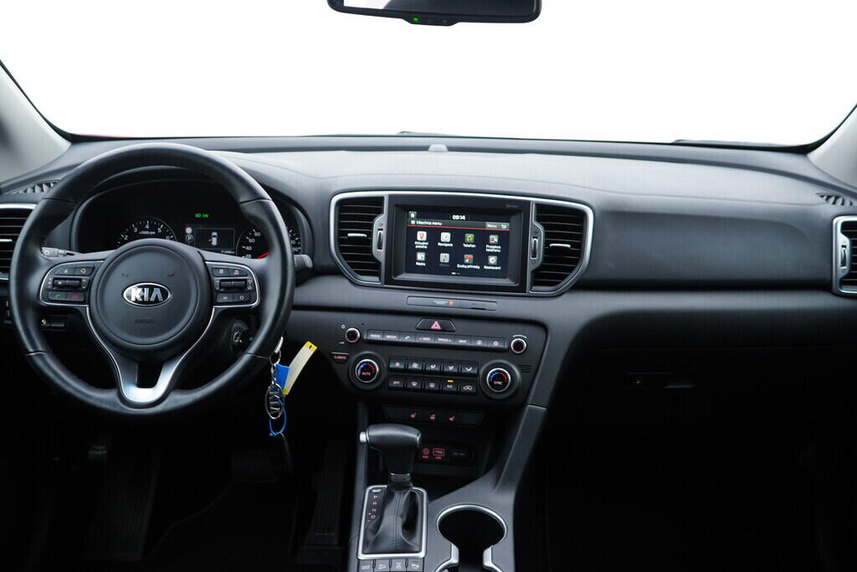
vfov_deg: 36.9
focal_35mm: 36
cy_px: 286
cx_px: 428
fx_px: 857
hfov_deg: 53.1
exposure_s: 1/40
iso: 200
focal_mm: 24
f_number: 2.8
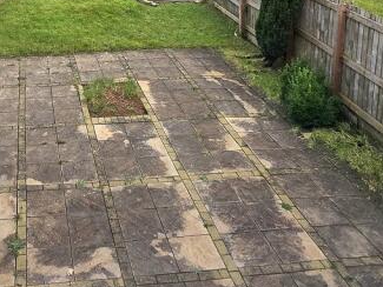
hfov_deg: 42.8
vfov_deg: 30.5
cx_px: 55
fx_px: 454
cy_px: -46
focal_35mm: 41
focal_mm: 2.2
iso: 50
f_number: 2.2
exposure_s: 1/238
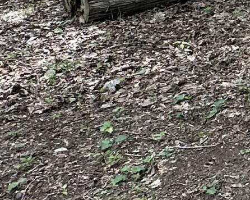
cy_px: -39
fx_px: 680
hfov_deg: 15.4
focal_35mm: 92
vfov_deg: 16.0
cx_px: 535
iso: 40
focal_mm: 2.22
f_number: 2.2
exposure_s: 1/99
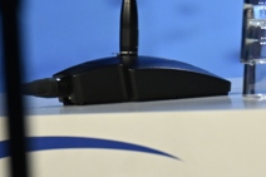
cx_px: 464
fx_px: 9487
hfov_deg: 1.6
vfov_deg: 1.1
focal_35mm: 1285
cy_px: -379
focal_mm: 200
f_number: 2.8
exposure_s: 1/200
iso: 1000
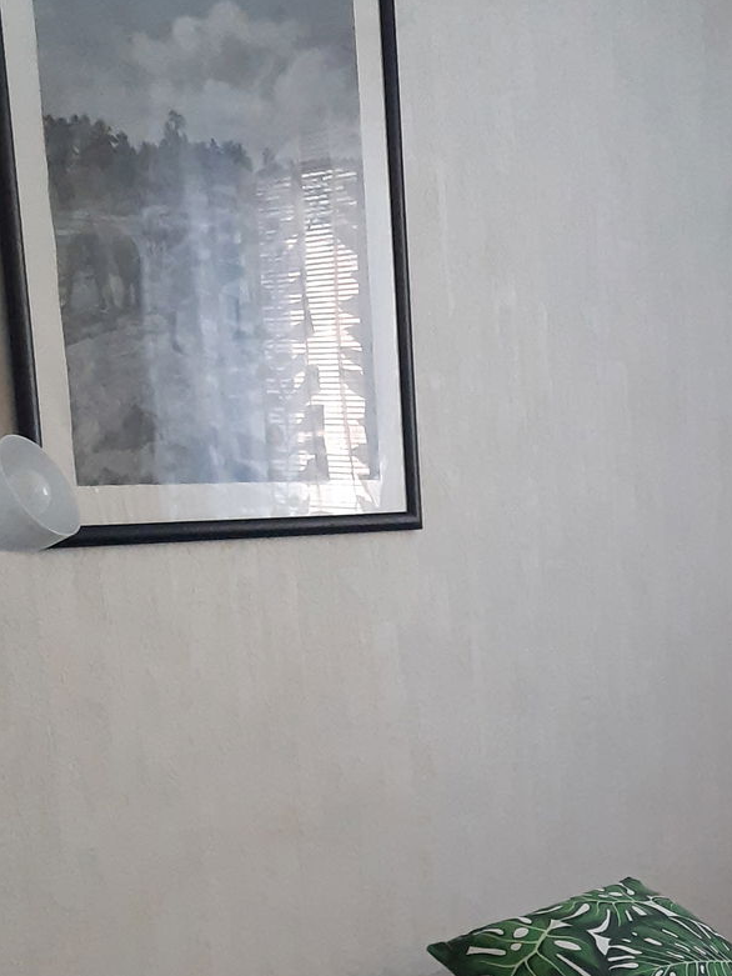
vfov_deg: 26.1
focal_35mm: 71
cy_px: 958
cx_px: 658
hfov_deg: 20.3
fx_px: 2001
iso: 250
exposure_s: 1/50
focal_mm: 3.92
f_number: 1.7
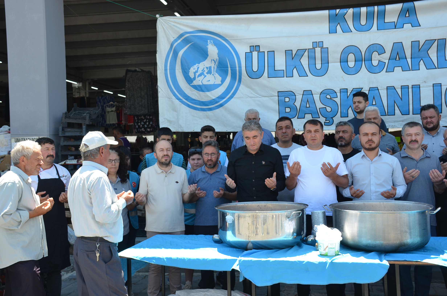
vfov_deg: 32.9
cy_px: 148
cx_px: 224
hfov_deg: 48.0
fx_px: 502
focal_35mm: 40
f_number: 8
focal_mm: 27
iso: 200
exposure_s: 1/200
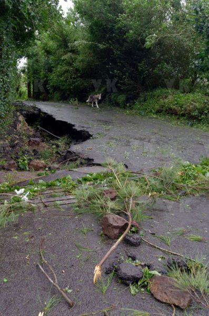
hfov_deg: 36.7
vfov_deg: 53.2
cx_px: 104
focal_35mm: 36
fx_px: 315
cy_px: 158
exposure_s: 1/160
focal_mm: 24
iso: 1000
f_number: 9
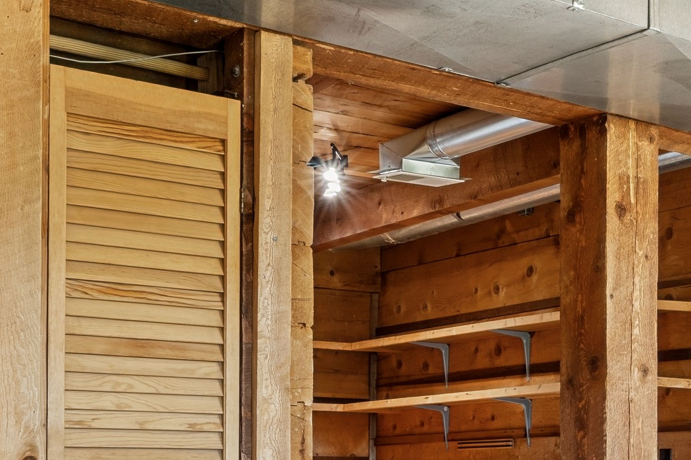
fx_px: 1425
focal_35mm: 74
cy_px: 488
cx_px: 652
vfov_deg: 17.8
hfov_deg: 26.1
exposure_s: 1/3
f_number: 11
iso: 100
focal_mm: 16.5
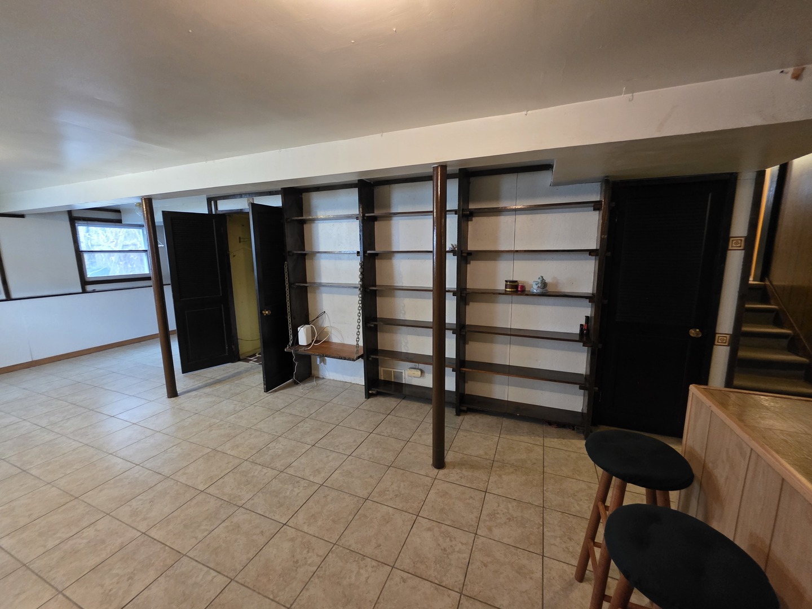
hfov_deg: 106.2
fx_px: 305
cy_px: 304
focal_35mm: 13
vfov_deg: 89.9
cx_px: 406
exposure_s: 1/60
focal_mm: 2.2
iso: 640
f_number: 1.9
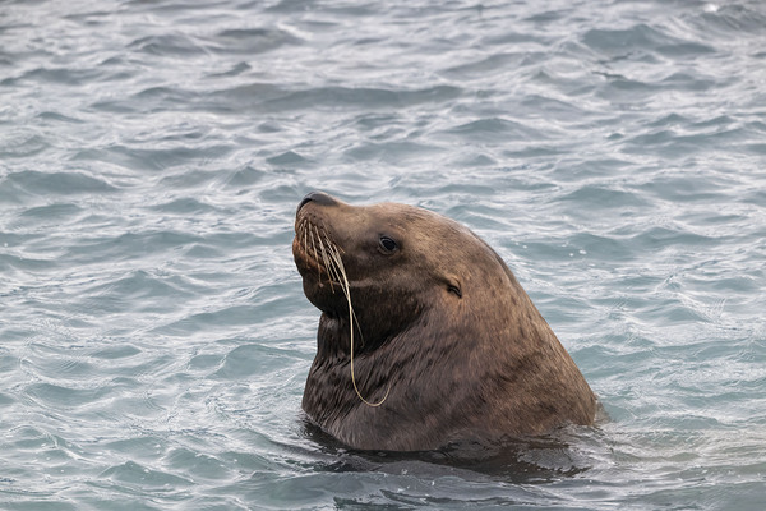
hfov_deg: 4.3
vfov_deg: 2.9
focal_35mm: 480
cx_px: 383
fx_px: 10213
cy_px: 256
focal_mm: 480
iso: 2500
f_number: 8
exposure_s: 1/3200
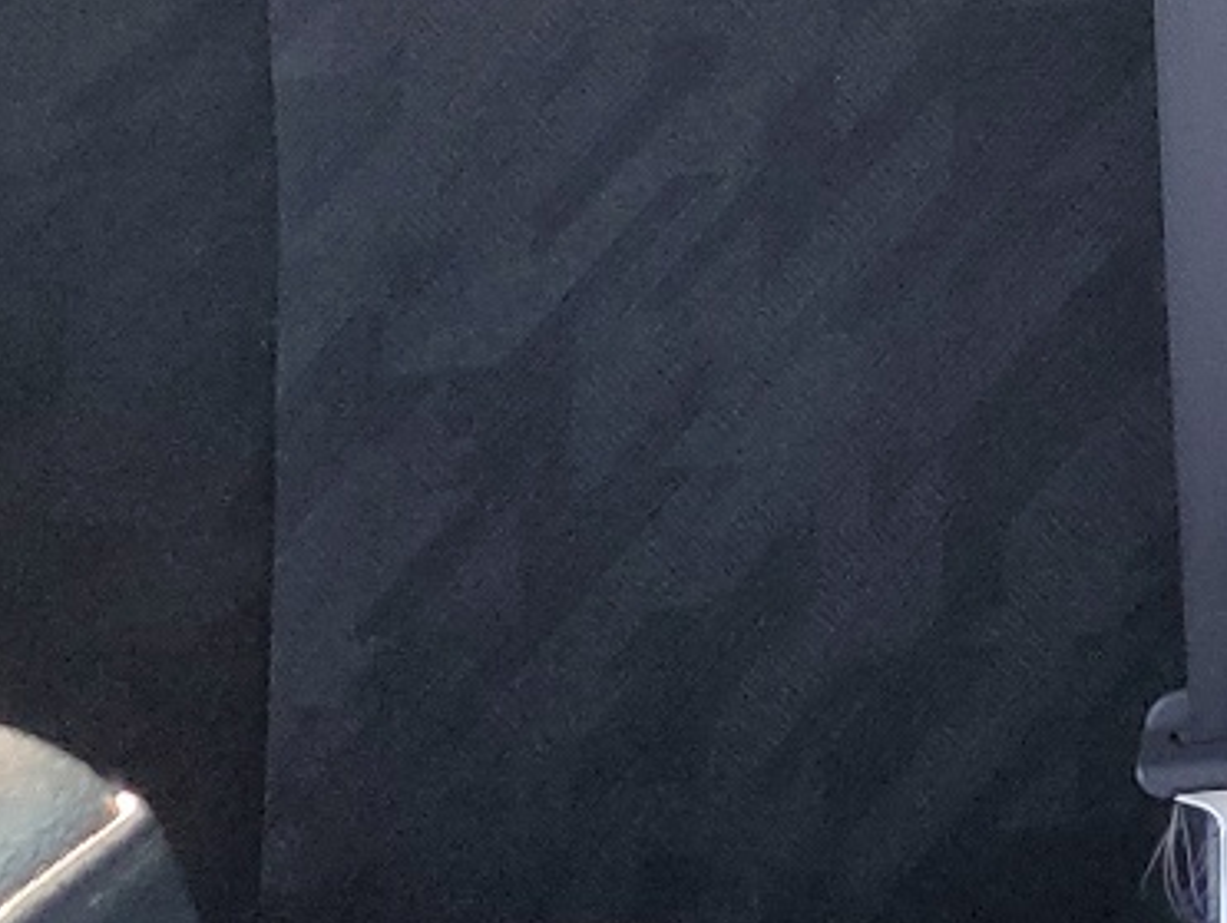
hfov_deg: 15.6
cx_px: 2037
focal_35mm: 112
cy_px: -794
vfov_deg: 12.1
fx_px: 3974
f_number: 1.5
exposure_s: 1/100
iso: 87
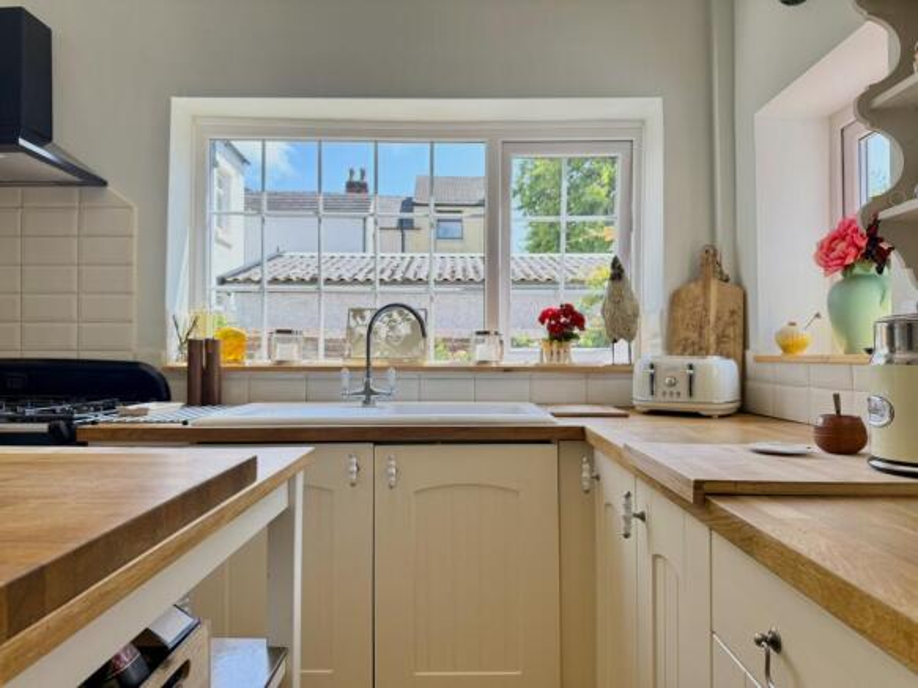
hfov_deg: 71.6
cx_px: 459
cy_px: 344
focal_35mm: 24
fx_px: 636
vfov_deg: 56.8
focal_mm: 6.76
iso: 100
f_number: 1.78
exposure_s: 1/347
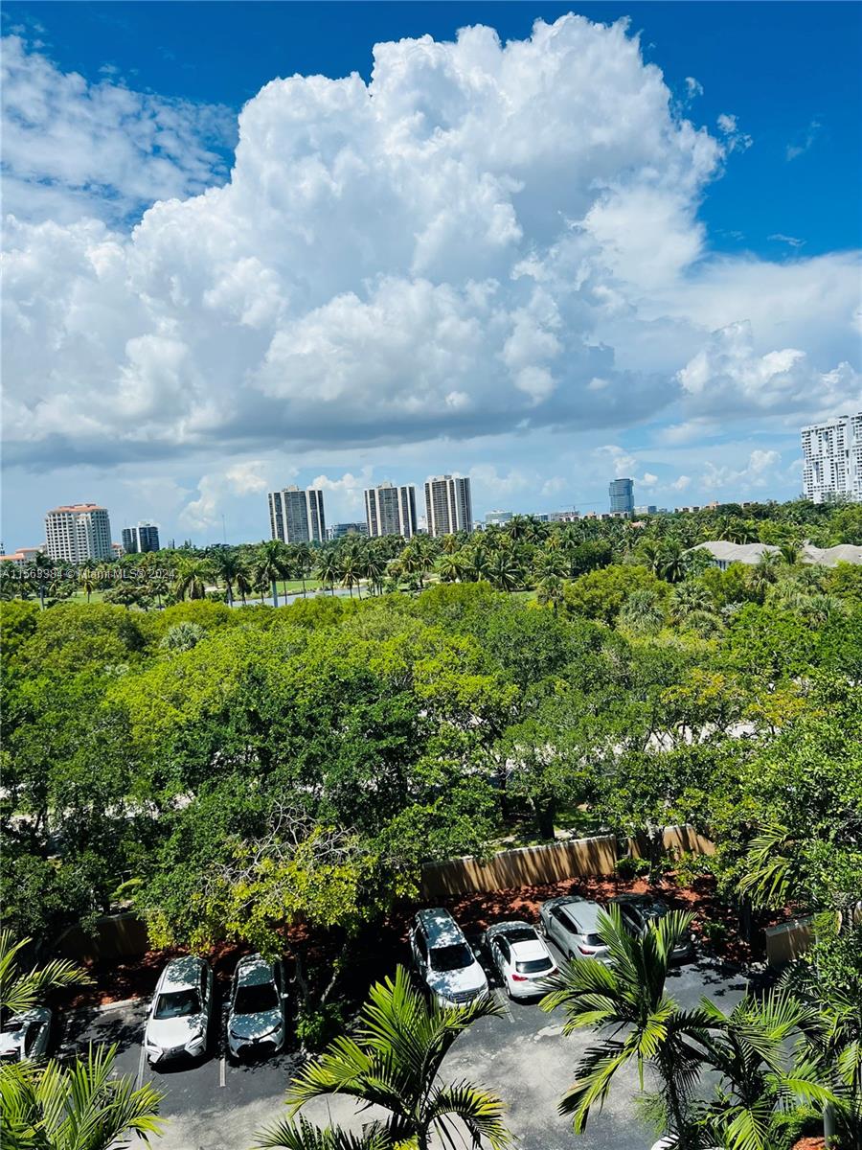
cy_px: 575
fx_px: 863
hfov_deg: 53.1
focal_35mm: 26
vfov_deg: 67.3
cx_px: 431
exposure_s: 1/7463
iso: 50
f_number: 1.5
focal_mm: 5.7
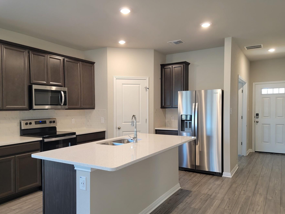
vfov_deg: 49.7
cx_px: 129
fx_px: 231
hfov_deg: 63.3
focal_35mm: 28
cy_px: 114
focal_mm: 6.7
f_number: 1.8
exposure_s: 1/120
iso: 250
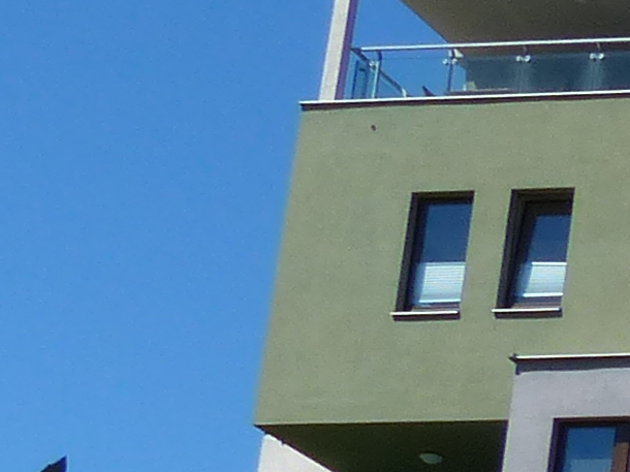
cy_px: 646
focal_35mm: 164
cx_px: 1886
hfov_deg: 9.5
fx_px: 2984
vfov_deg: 8.9
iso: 100
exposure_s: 1/800
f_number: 4
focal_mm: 4.5
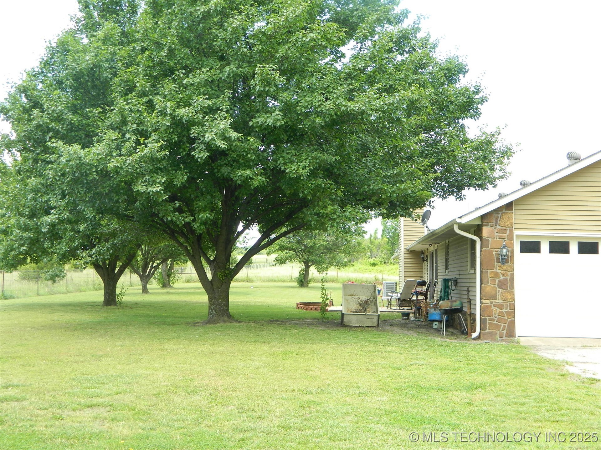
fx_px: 816
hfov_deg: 40.4
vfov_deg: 30.9
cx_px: 300
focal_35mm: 47
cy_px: 225
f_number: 3.6
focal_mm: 8.4
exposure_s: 1/125
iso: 80
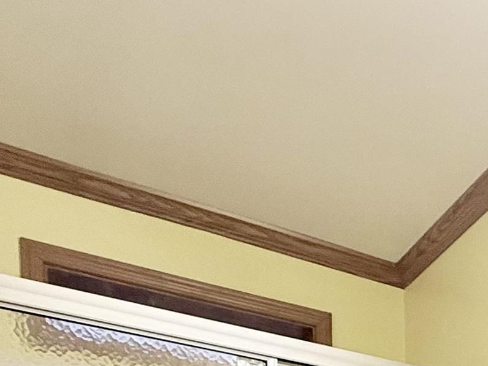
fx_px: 761
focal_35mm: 54
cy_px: 681
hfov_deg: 30.2
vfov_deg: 19.3
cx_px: 589
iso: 250
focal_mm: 2.22
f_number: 2.2
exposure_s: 1/60
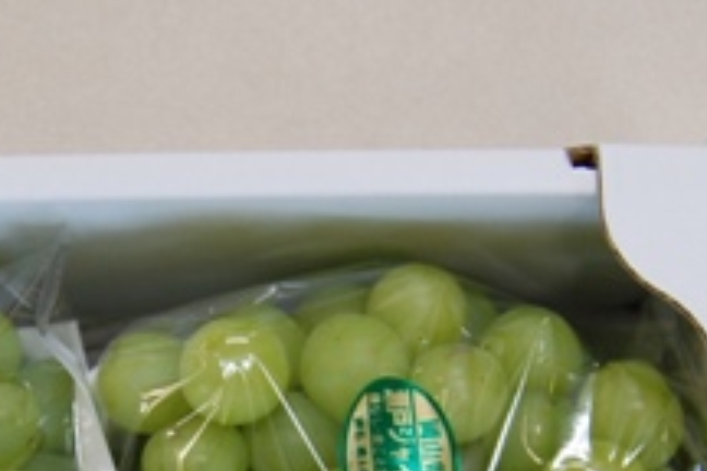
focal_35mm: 80
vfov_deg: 16.1
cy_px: 618
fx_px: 1571
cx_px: 160
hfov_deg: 25.0
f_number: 3.5
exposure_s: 1/50
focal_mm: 18
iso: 400
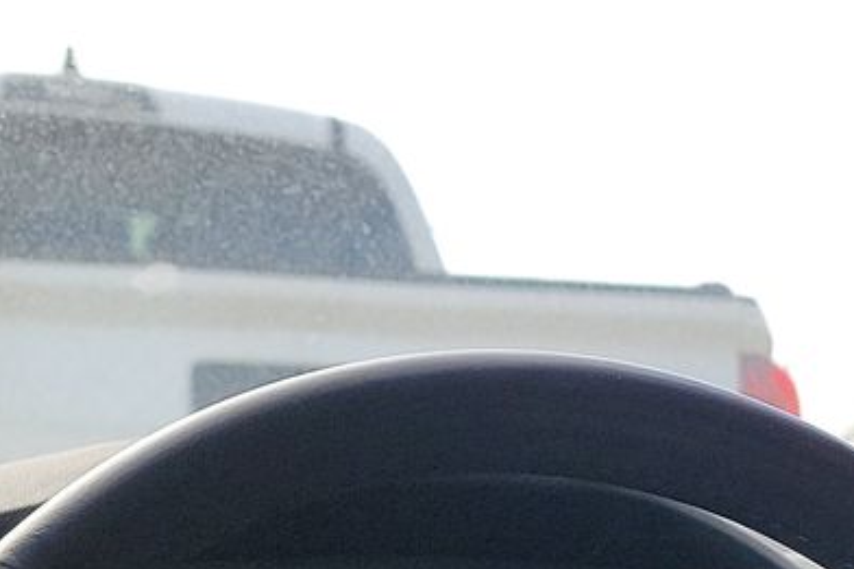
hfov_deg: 19.6
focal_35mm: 102
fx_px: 2419
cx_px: 782
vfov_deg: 12.9
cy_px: 780
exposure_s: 1/226
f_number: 1.8
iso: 50
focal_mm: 6.7
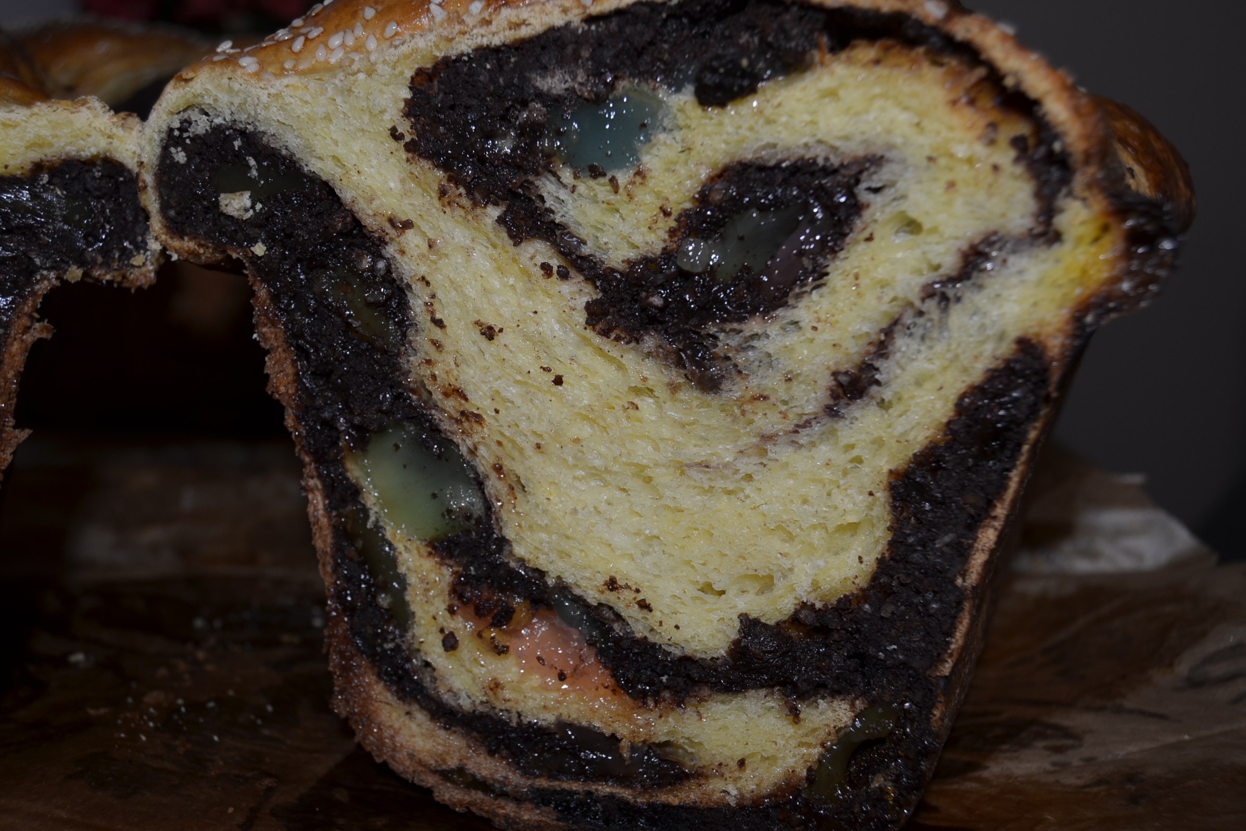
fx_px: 1280
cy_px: 424
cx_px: 616
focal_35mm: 37
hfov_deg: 51.9
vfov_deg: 35.9
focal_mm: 24
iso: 200
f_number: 5.6
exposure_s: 1/125
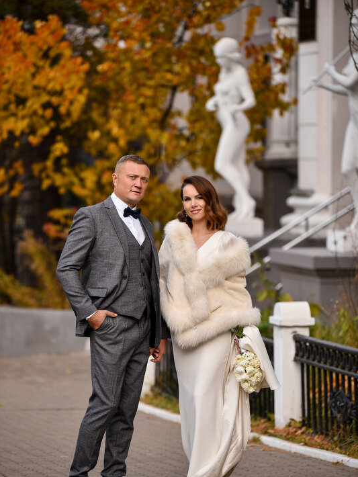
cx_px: 179
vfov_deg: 12.1
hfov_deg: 9.1
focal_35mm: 163
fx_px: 2246
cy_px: 269
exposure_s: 1/1250
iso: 200
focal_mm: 150
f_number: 3.2
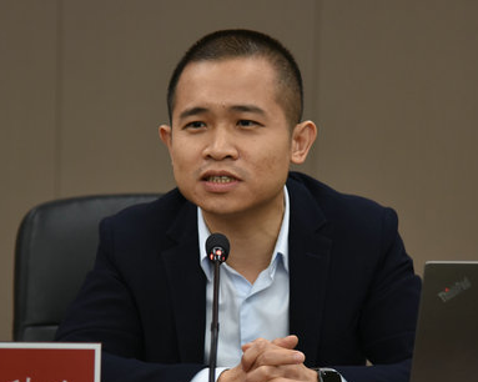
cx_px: 241
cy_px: 200
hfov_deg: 13.1
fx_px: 2079
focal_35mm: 147
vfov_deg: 10.5
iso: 800
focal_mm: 100
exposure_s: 1/200
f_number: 4
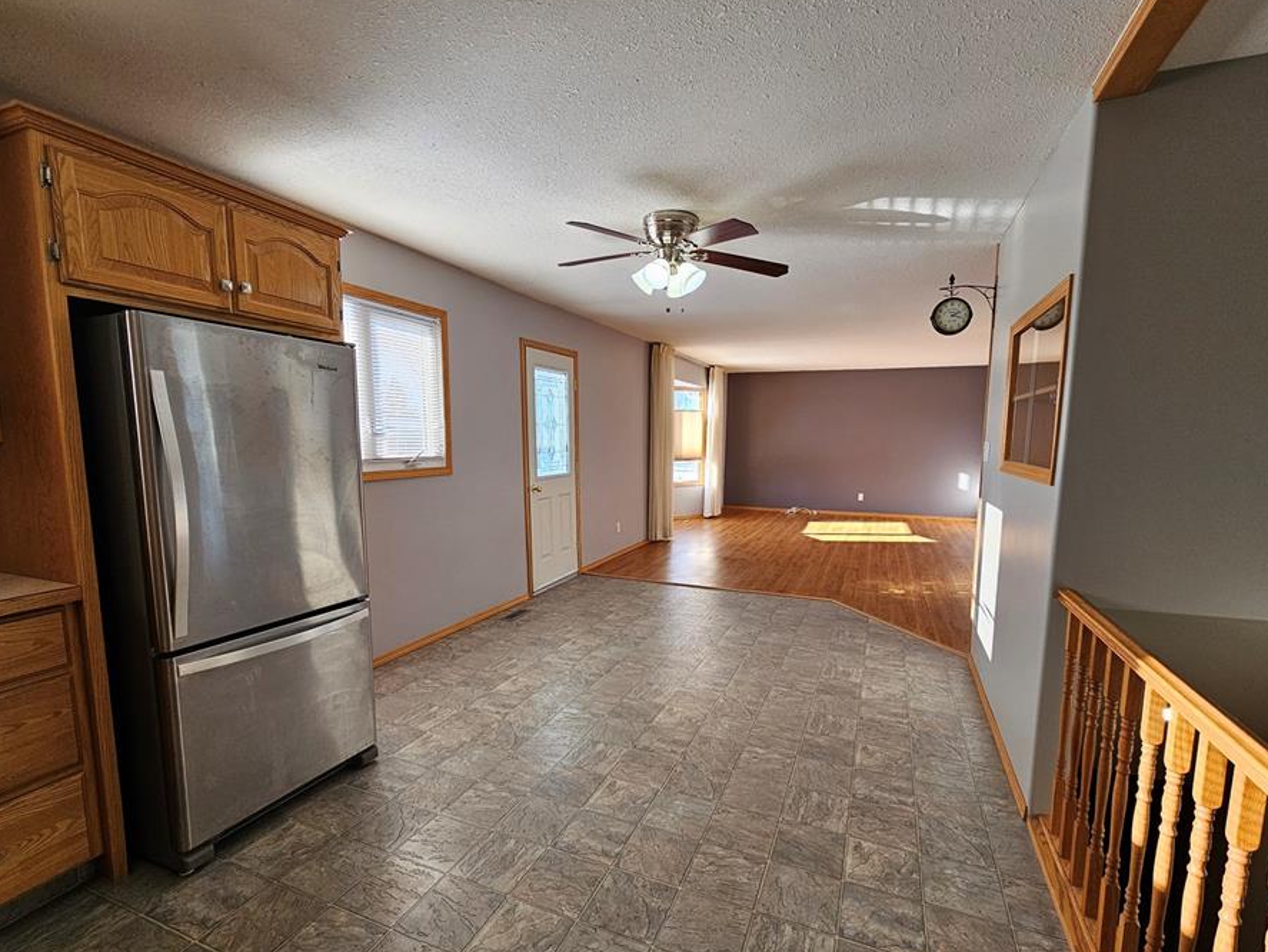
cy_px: 509
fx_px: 550
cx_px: 648
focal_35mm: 15
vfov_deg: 81.7
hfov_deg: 98.1
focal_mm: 2.2
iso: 80
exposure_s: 1/120
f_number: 2.2
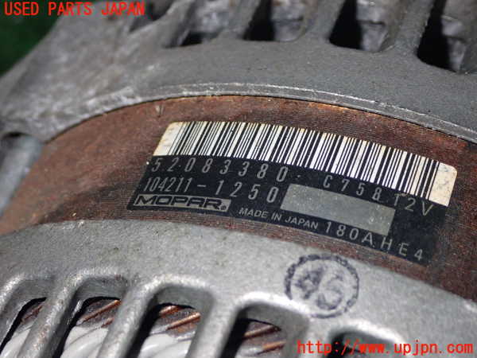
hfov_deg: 25.3
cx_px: 238
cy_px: 179
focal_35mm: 77
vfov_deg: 19.1
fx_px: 1061
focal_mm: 13.65
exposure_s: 1/80
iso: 400
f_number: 13
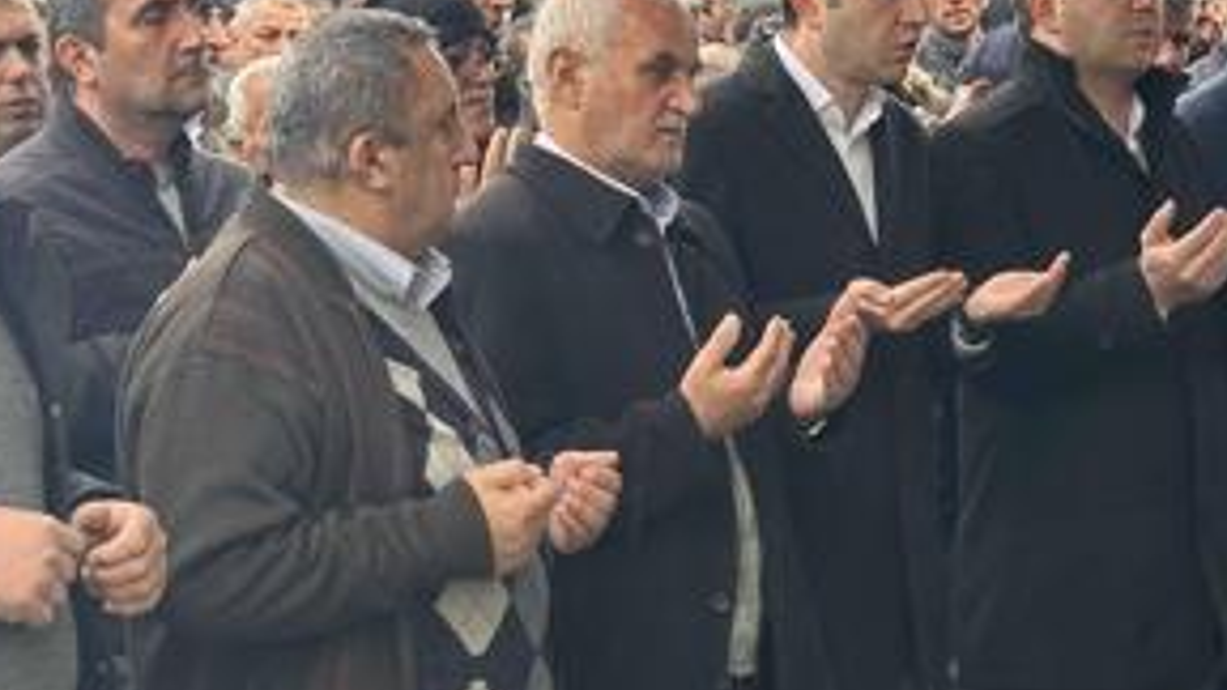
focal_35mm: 121
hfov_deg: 17.7
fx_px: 3937
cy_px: 324
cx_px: 680
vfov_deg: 10.0
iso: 64
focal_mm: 6.86
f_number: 1.78
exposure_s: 1/192
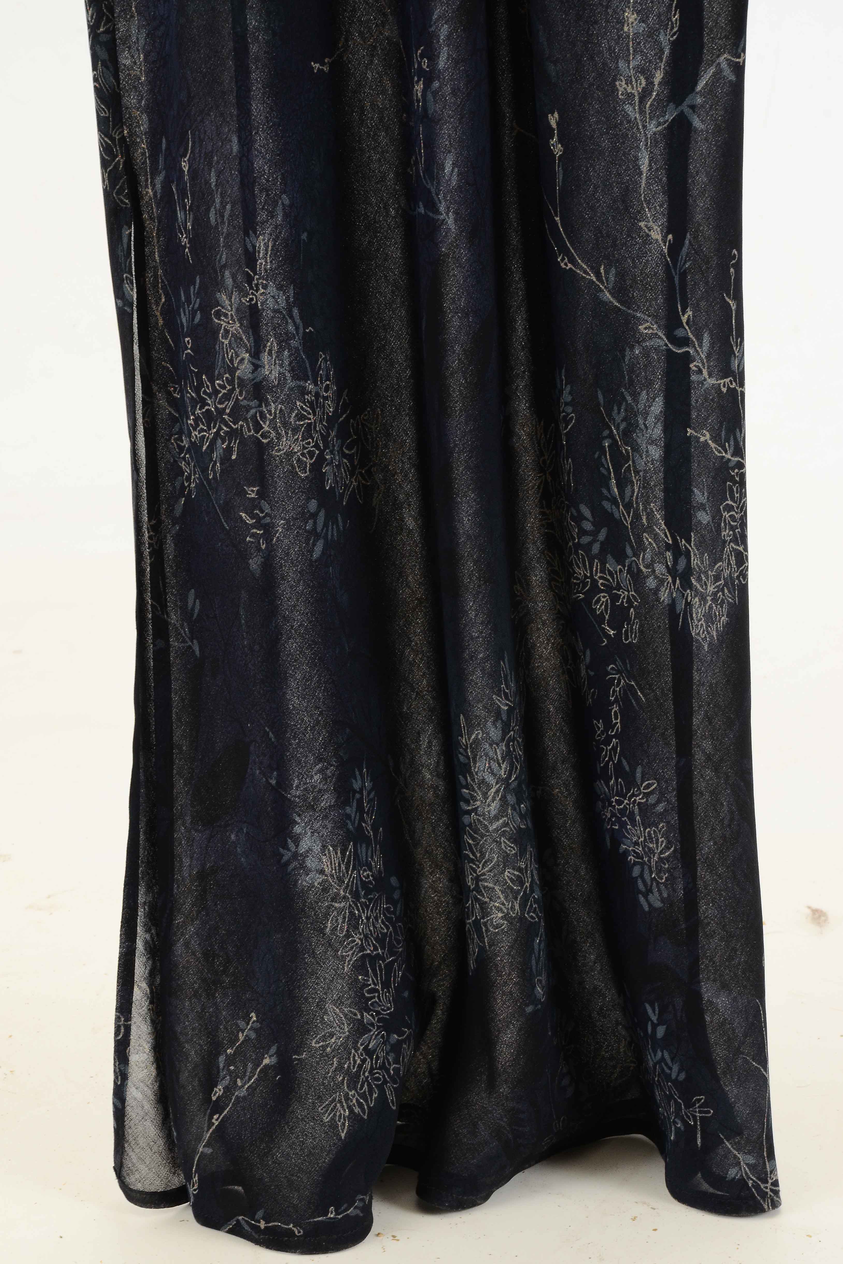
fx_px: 4250
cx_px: 423
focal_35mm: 121
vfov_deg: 16.9
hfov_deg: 11.3
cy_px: 634
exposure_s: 1/80
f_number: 13
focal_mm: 80
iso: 400
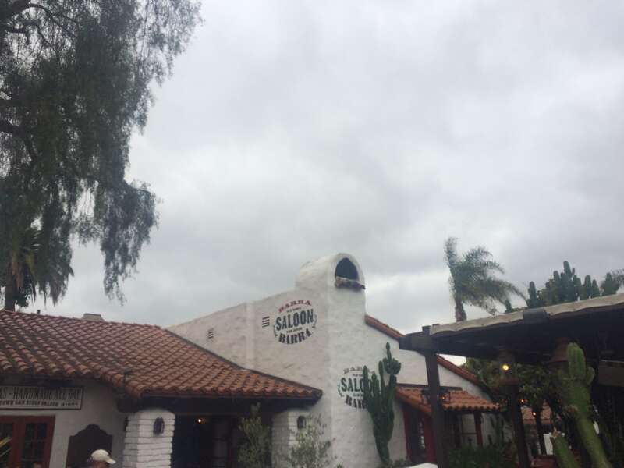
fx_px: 523
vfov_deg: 48.2
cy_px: 234
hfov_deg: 61.7
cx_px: 312
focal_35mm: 29
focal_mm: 4.15
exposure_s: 1/2415
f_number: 2.2
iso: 32
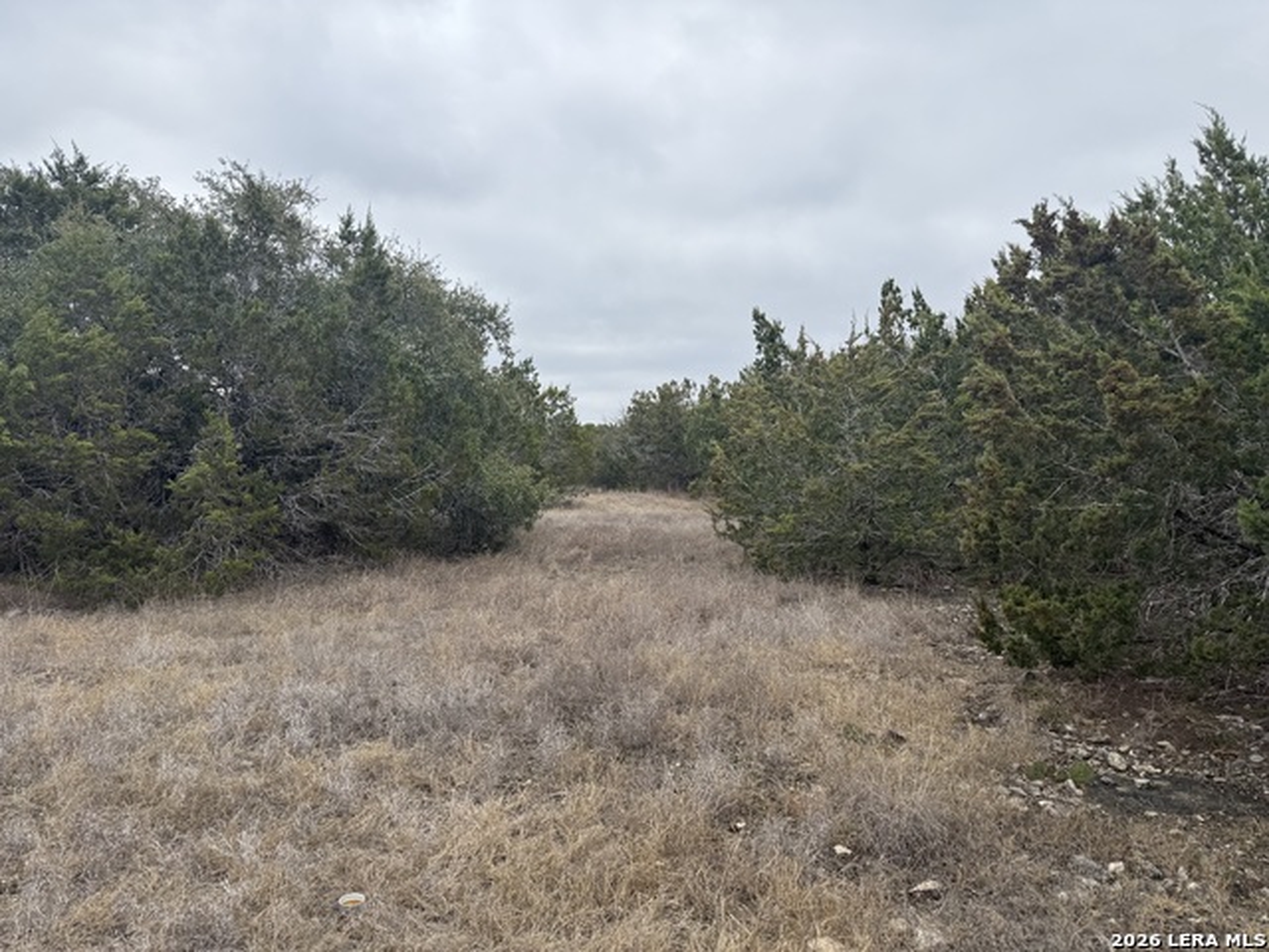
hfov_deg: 71.6
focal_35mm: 24
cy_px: 476
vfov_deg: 56.8
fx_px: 880
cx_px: 634
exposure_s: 1/2370
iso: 80
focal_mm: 6.76
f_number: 1.78
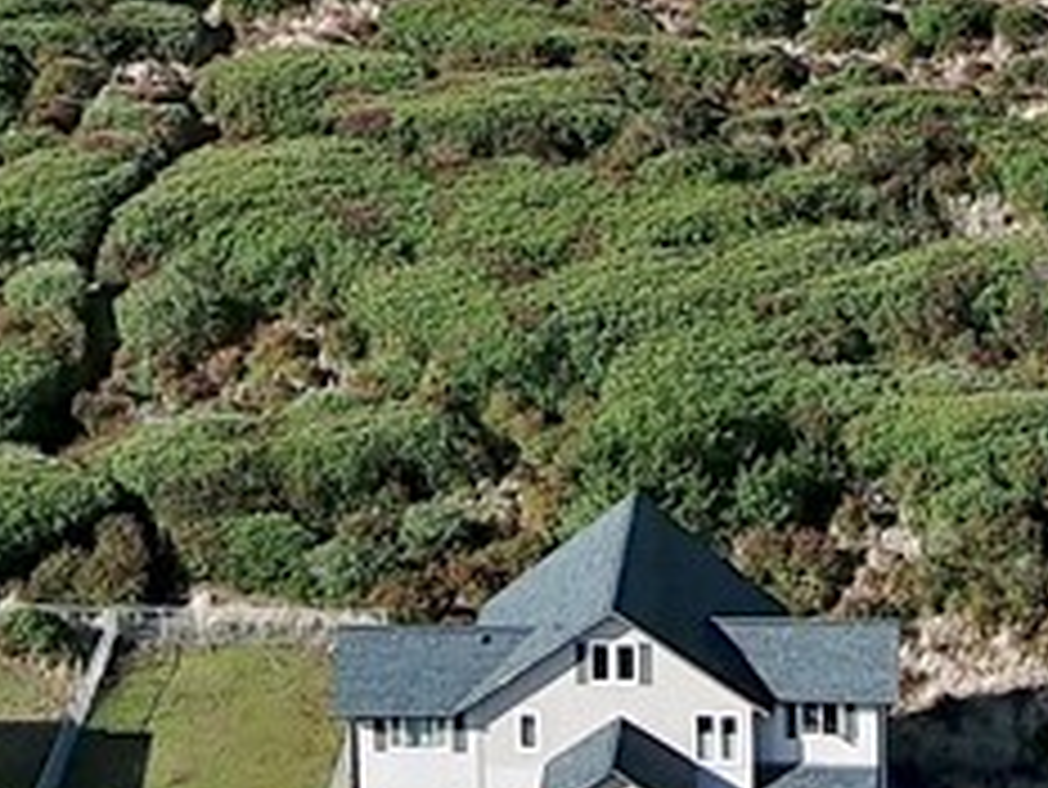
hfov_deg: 9.7
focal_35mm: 203
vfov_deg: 7.2
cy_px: -561
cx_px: 758
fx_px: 6149
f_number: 2.8
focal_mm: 10.57
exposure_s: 1/1511
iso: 101
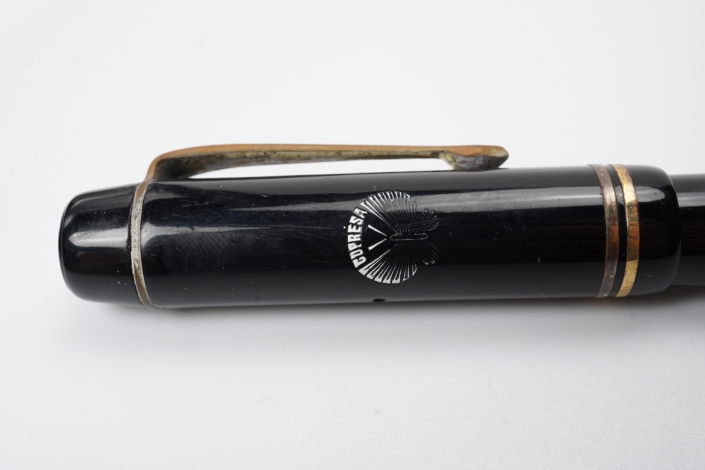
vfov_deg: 29.9
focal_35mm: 45
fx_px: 881
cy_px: 235
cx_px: 352
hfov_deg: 43.6
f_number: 22
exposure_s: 1/100
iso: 640
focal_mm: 30
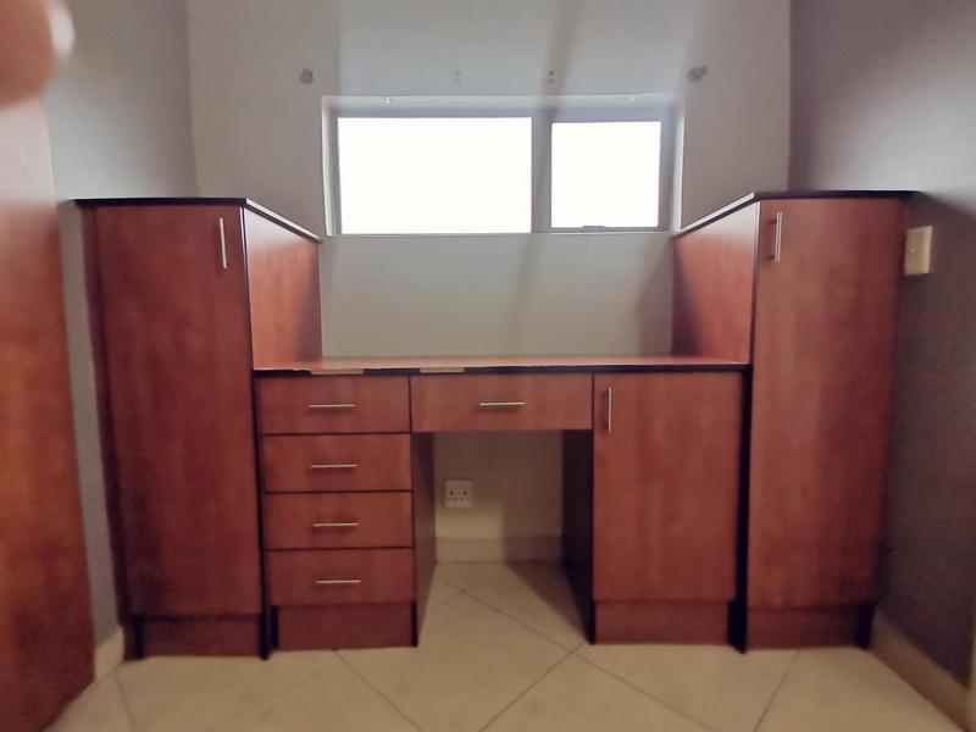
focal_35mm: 17
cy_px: 366
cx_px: 488
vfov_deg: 74.7
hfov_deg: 91.0
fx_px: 479
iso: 320
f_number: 2.4
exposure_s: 1/33.3
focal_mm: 1.78
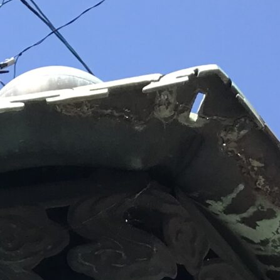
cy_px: 728
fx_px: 1299
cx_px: 60
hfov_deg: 12.3
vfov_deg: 10.2
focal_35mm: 142
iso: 20
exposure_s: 1/805
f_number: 1.8
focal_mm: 3.99
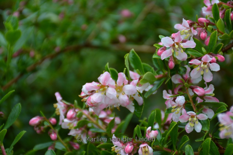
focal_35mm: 128
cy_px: 78
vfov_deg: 10.8
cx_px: 116
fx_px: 825
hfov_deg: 16.1
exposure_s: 1/250
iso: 500
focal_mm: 85
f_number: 5.3
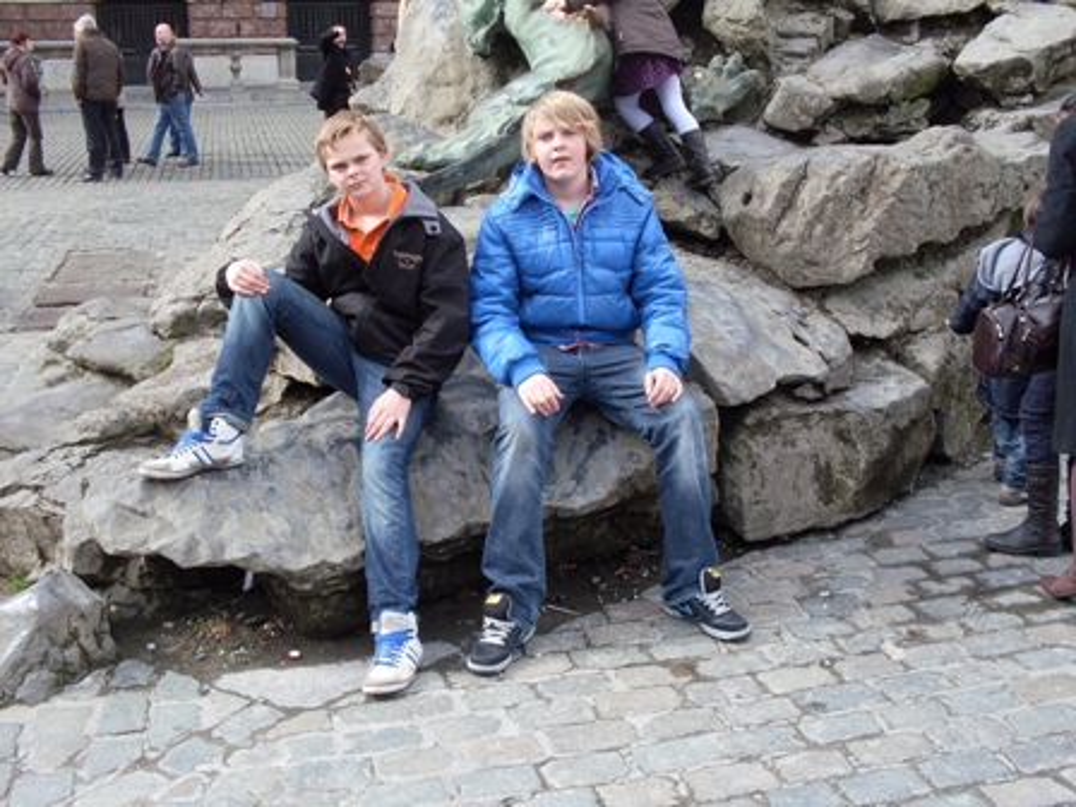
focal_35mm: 38
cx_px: 538
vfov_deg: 37.7
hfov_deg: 49.0
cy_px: 404
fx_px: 1181
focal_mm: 6.3
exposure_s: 1/250
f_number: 2.8
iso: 80
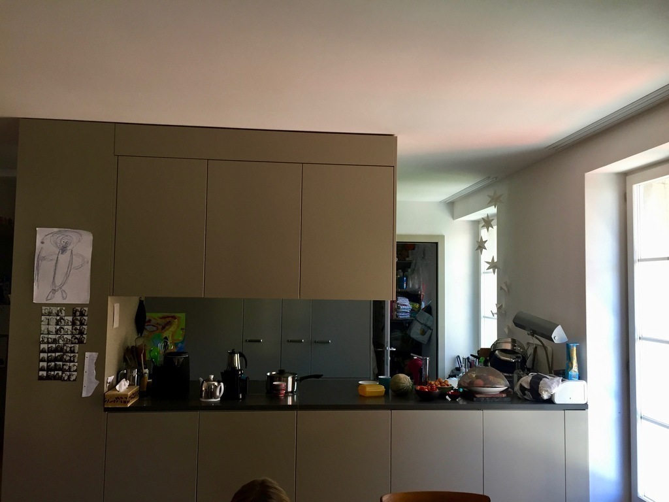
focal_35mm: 29
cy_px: 251
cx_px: 334
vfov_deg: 48.2
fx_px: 560
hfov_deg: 61.7
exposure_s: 1/33
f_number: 2.2
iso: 50
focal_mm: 4.15
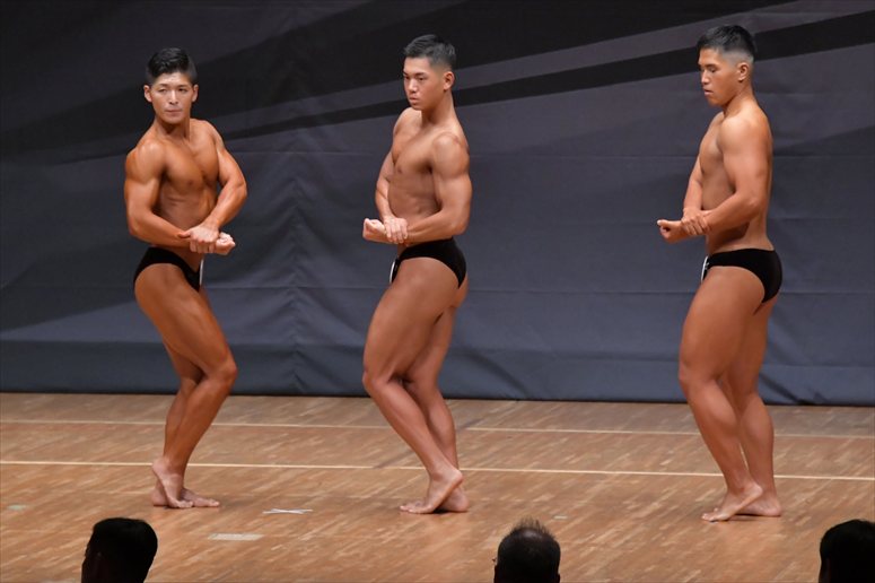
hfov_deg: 7.6
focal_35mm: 270
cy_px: 292
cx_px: 438
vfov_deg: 5.1
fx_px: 6559
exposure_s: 1/400
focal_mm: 180
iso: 6400
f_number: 5.6
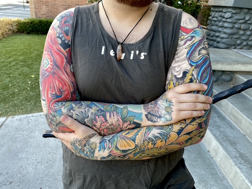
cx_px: 126
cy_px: 94
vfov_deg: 53.1
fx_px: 189
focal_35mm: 26
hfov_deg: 67.3
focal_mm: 4.25
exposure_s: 1/120
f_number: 1.8
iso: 32
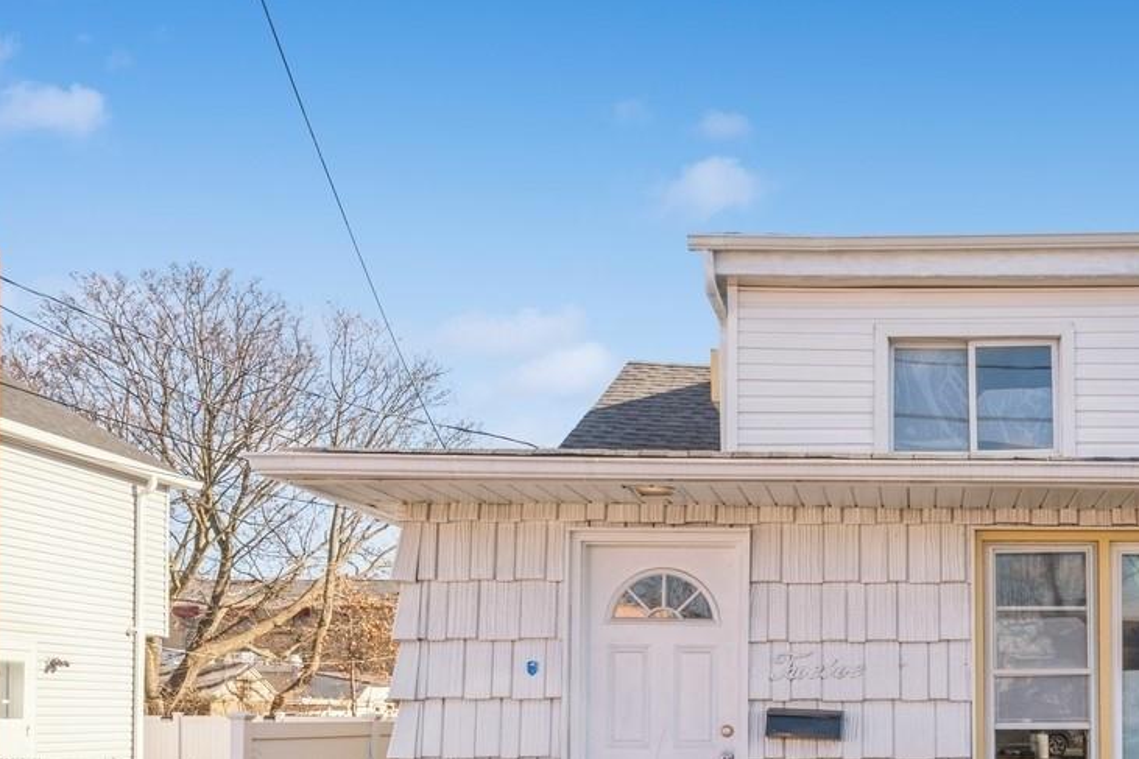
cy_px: 700
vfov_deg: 34.6
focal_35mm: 36
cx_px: 910
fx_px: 1135
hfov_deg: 50.1
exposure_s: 1/60
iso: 100
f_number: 11
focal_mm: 16.4
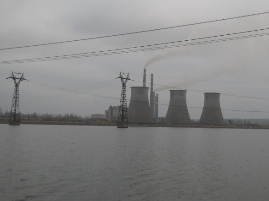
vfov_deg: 26.1
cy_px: 95
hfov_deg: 34.2
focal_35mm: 56
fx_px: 435
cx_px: 170
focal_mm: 6.72
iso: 200
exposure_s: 1/250
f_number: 3.1
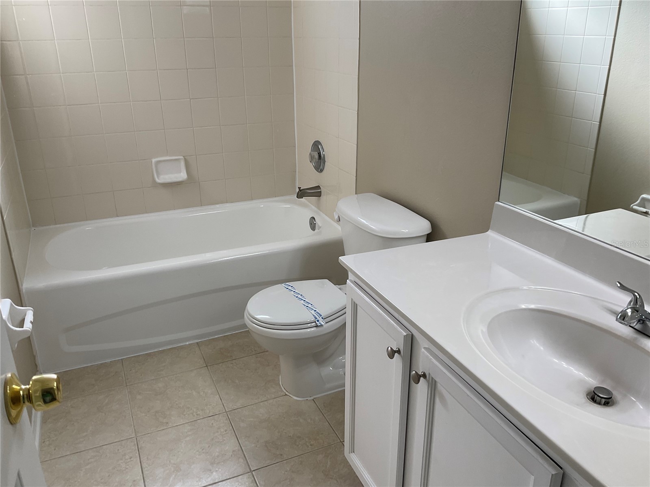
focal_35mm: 29
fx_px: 545
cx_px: 325
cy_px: 244
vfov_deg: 48.2
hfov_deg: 61.7
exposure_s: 1/120
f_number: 1.8
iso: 25
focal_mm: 3
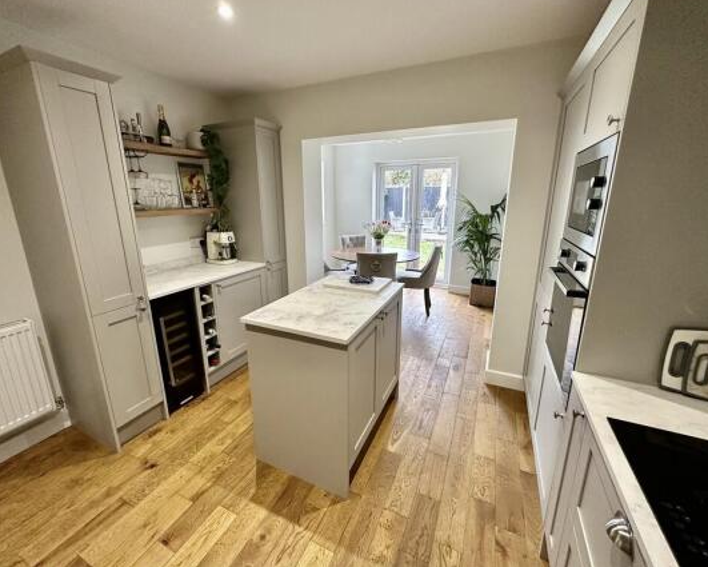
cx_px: 343
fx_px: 314
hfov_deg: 96.8
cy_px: 277
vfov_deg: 84.0
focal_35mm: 15
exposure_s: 1/100
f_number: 2.2
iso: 200
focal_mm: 2.22
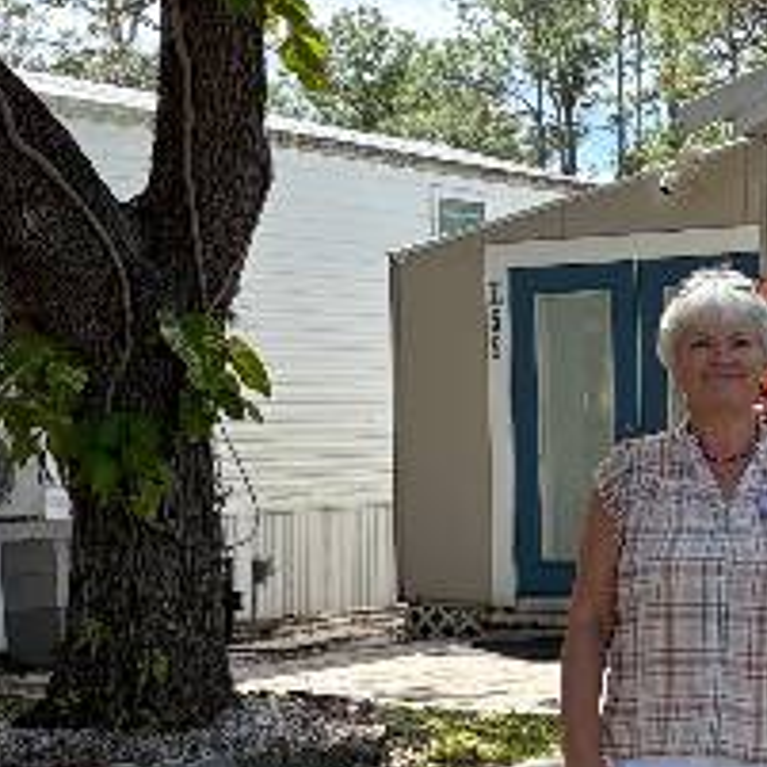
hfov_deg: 17.6
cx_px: 694
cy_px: 509
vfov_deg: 17.9
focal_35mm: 97
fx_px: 2432
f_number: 1.6
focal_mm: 5.96
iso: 64
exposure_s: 1/1393
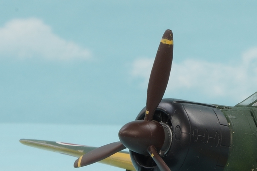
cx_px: 326
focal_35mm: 221
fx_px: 1577
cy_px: 183
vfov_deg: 6.2
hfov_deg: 9.2
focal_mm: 48
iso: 100
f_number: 29
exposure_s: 4
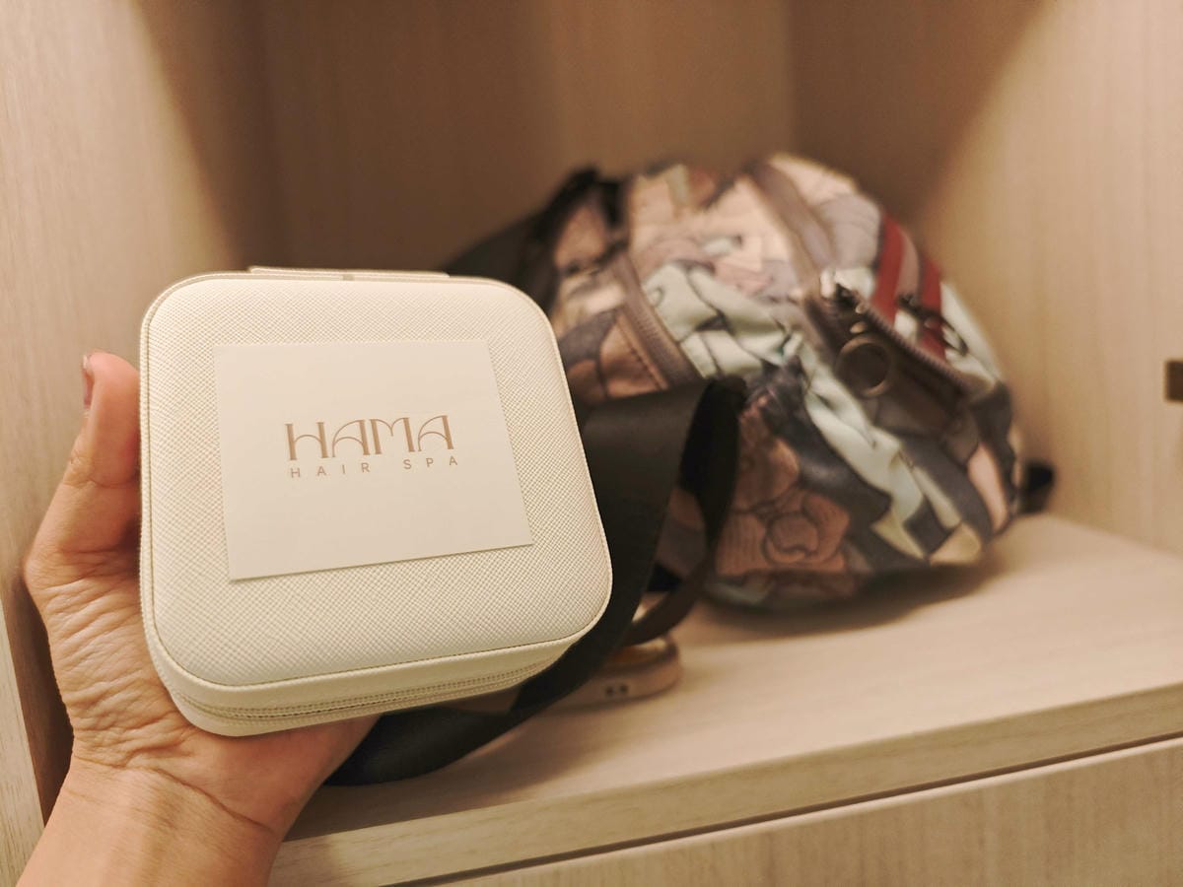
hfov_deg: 73.9
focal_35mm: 23
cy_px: 444
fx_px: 786
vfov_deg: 58.9
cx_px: 592
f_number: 1.63
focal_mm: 8.72
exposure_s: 1/180
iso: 2500
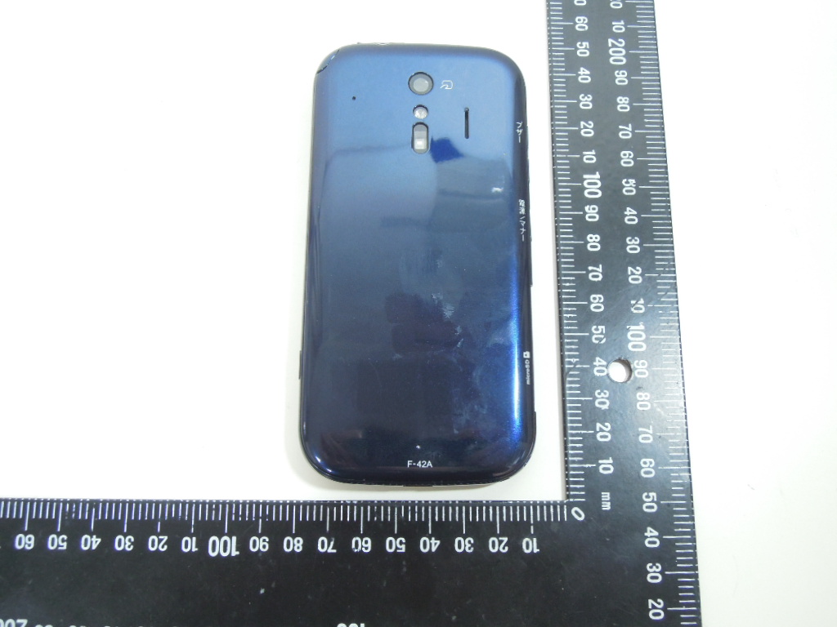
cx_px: 418
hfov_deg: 58.4
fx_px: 750
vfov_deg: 45.4
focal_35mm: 31
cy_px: 314
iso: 400
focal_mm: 5.5
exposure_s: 1/20
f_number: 3
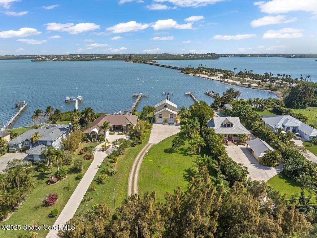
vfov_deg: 56.8
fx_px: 220
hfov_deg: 71.6
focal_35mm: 24
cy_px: 119
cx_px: 158
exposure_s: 1/50
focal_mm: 12.29
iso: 100
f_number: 5.6
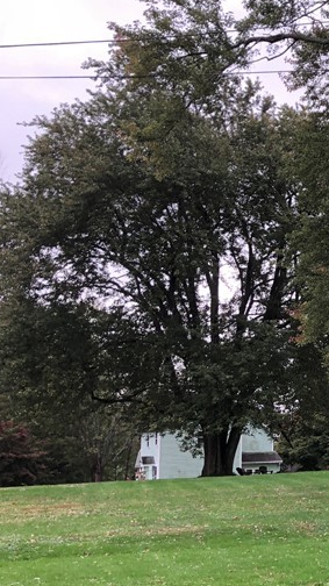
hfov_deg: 16.8
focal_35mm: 62
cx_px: 549
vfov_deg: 33.8
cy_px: 306
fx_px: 963
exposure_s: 1/120
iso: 50
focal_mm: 4
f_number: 1.8
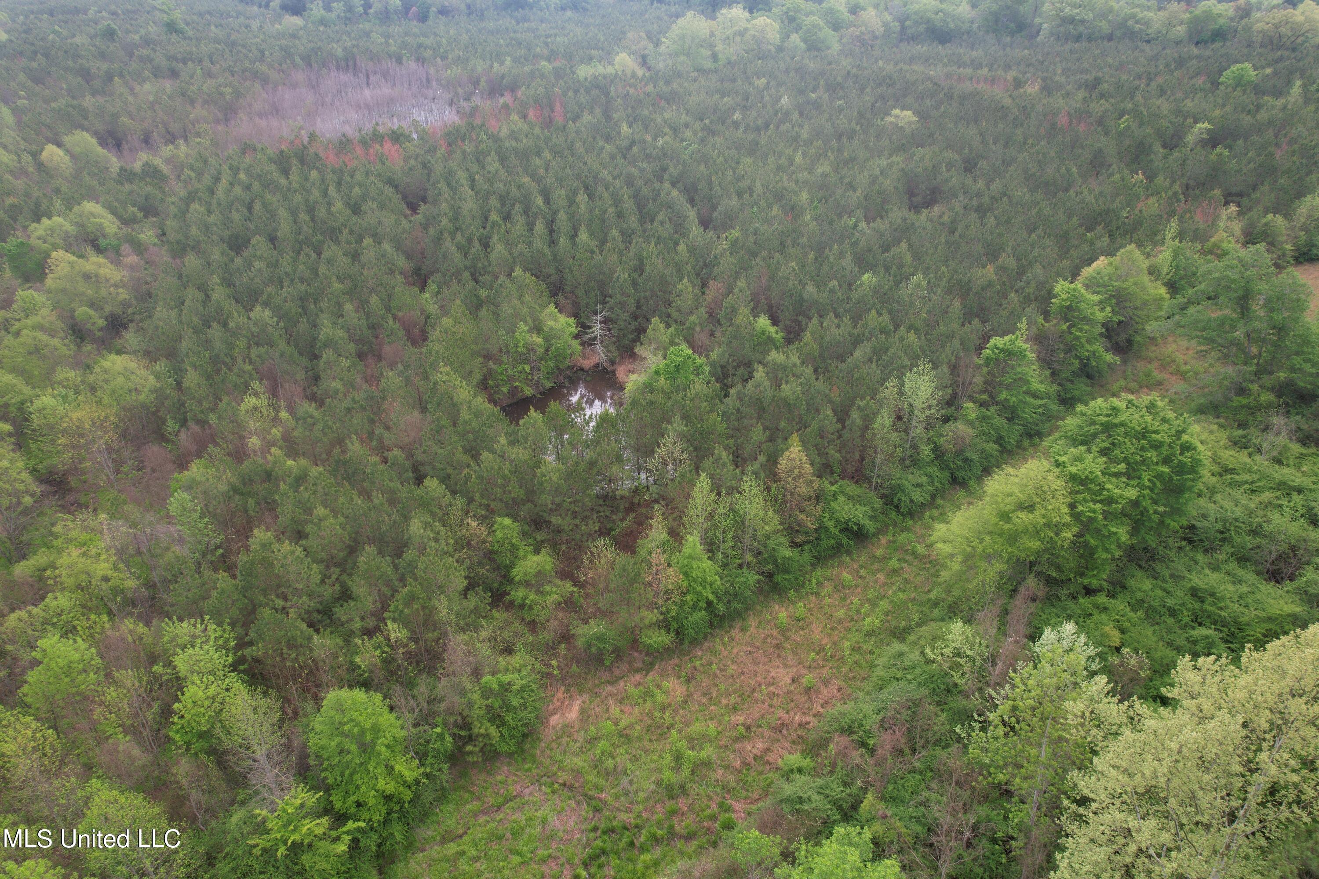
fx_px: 806
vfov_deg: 57.2
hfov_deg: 78.6
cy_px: 440
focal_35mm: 22
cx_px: 660
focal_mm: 8.38
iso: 100
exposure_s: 1/320
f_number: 2.8
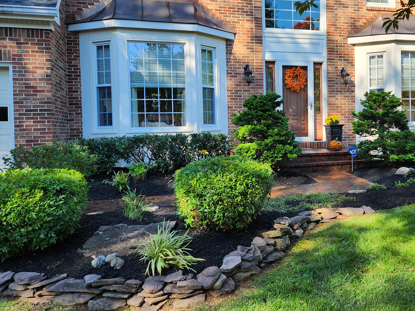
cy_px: 131
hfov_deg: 54.7
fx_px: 396
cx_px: 261
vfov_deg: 42.8
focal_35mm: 33
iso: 20
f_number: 1.8
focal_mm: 5.4
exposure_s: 1/322
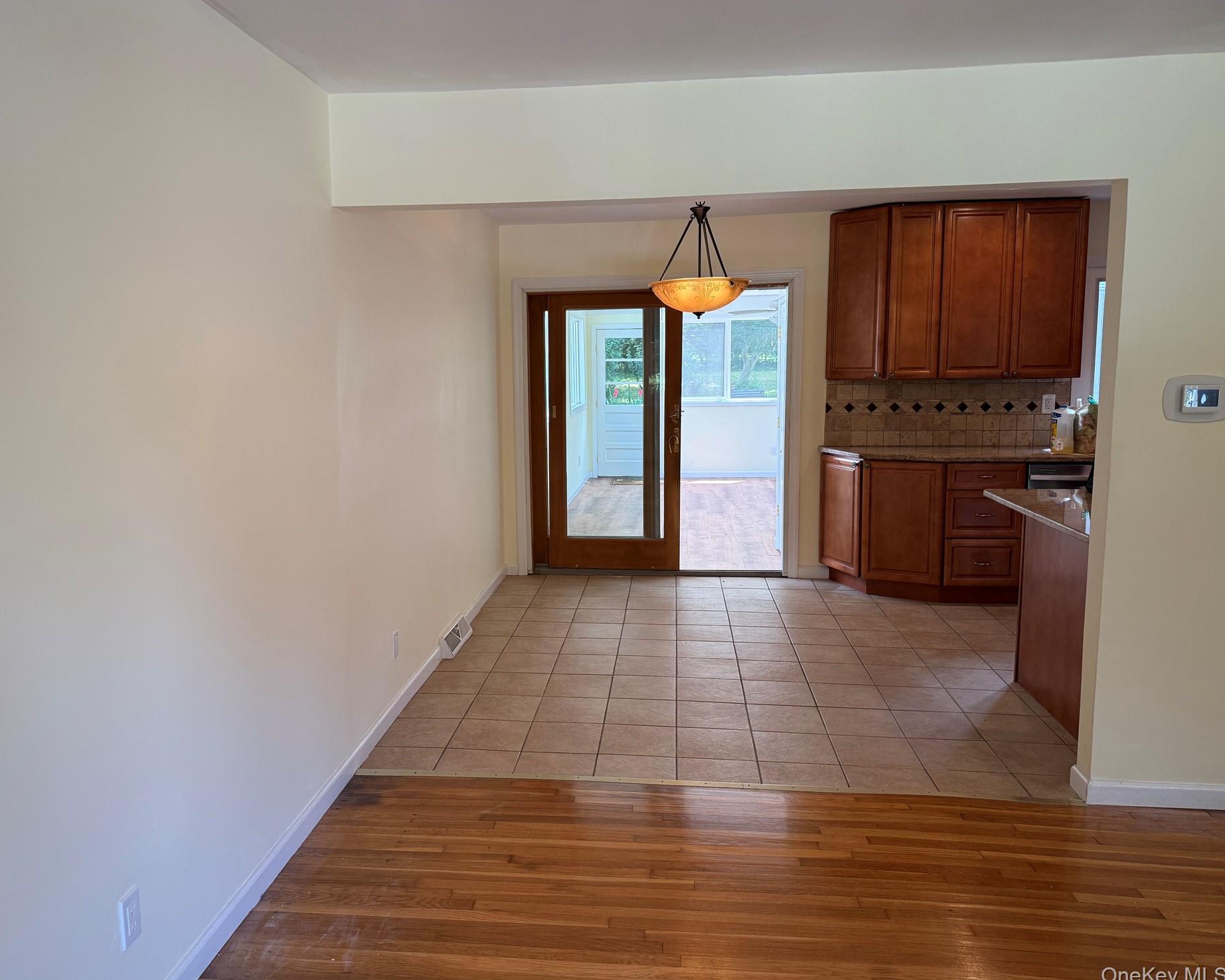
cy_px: 481
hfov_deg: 65.9
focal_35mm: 26
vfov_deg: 54.9
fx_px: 943
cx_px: 556
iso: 125
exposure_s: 1/120
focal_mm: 6.76
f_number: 1.78
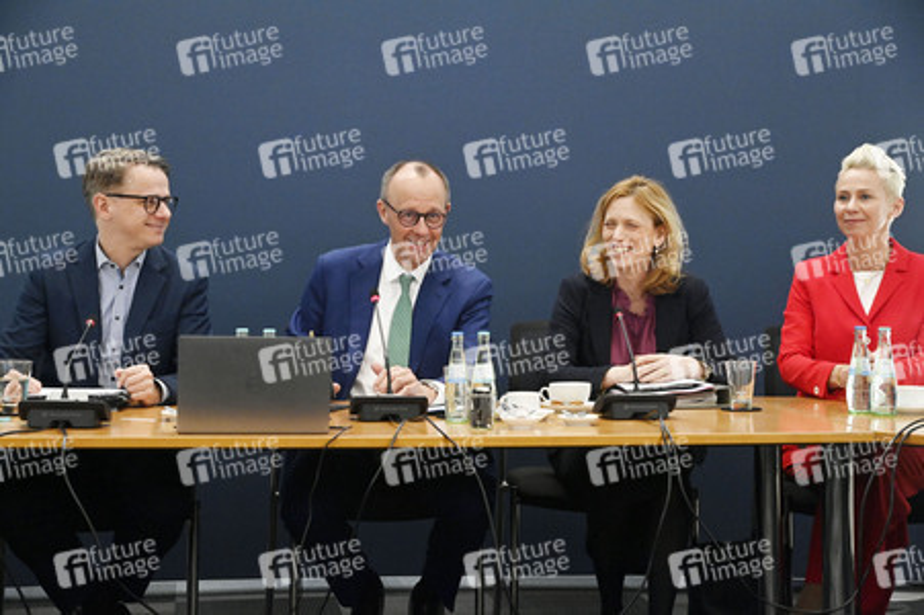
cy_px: 308
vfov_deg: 18.2
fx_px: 1924
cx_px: 462
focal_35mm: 75
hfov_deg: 27.0
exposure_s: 1/320
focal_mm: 75
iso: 8000
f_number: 6.3
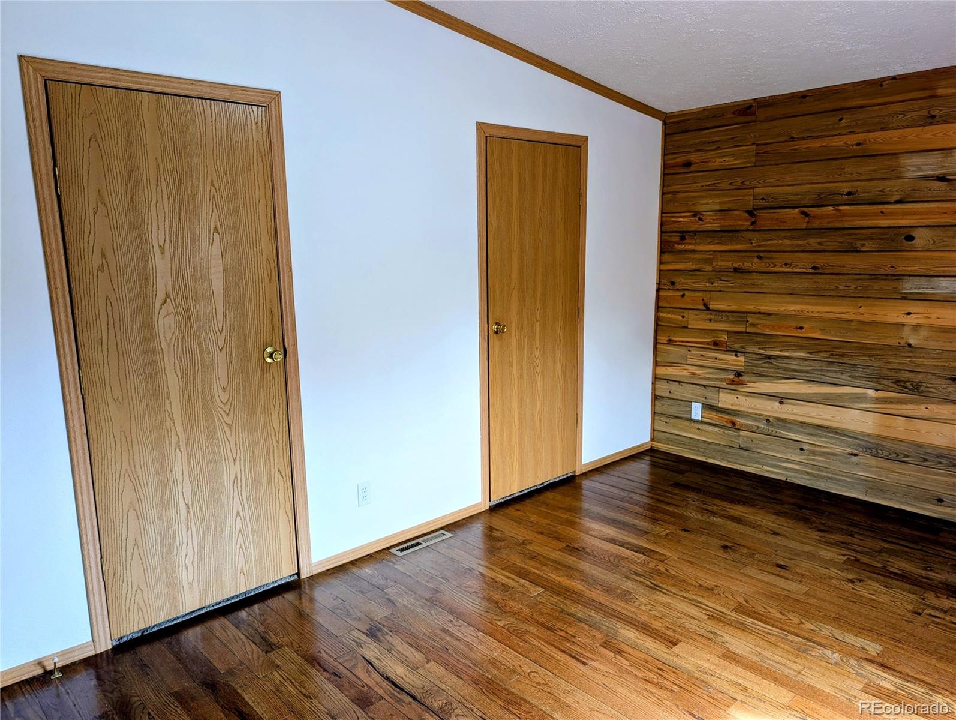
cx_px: 478
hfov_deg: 71.5
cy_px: 360
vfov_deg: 56.9
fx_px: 664
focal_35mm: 24
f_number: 1.68
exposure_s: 1/40
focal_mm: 6.9
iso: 32
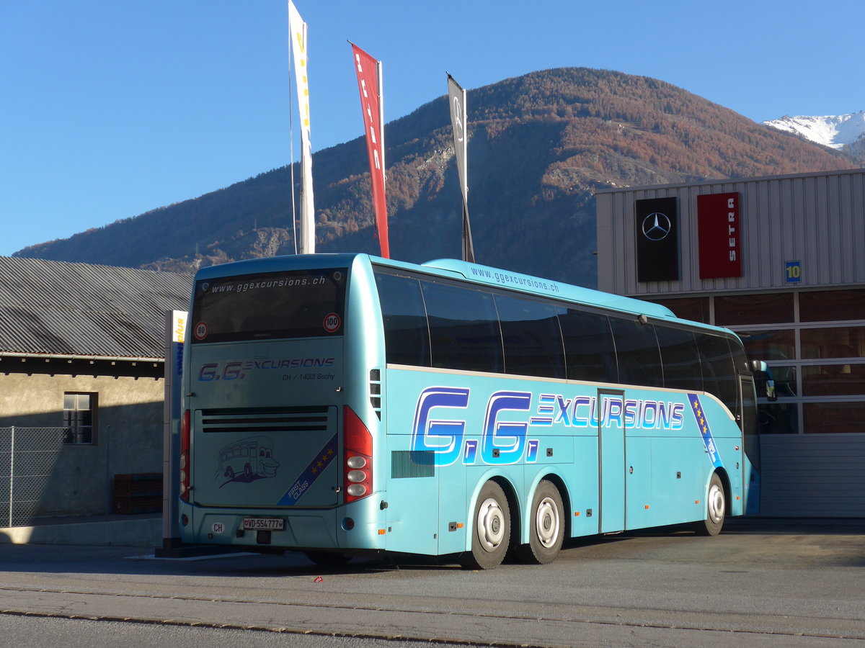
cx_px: 432
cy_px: 324
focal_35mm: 59
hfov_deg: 32.7
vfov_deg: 24.8
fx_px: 1474
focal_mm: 12
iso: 80
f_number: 3.5
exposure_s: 1/800
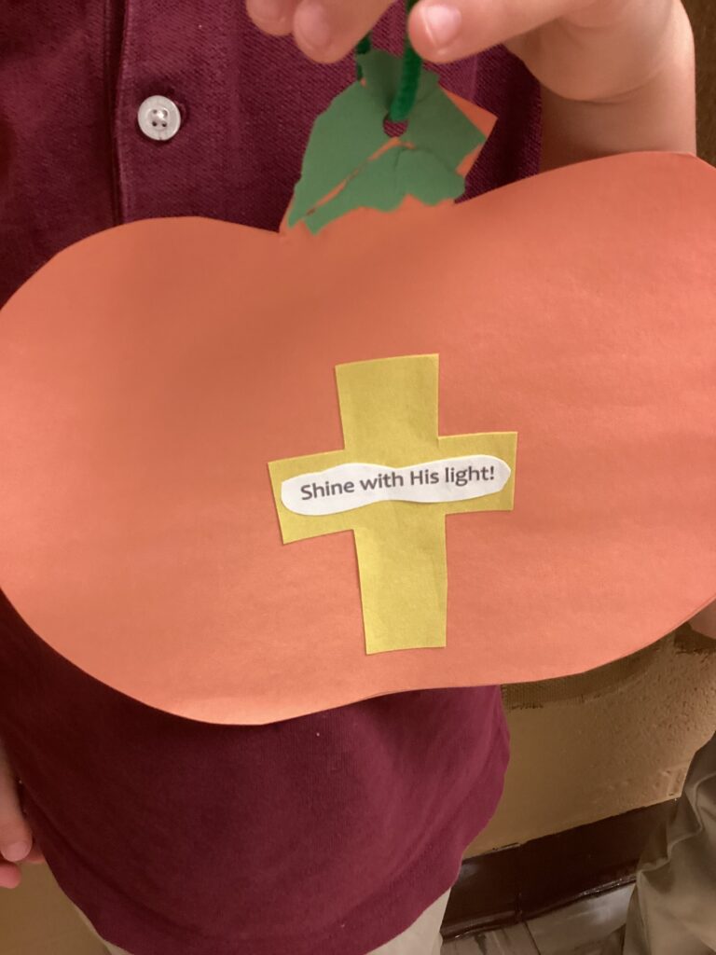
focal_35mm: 31
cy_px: 478
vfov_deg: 58.4
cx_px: 358
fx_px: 855
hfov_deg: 45.4
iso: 250
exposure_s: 1/50
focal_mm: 3.3
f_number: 2.4
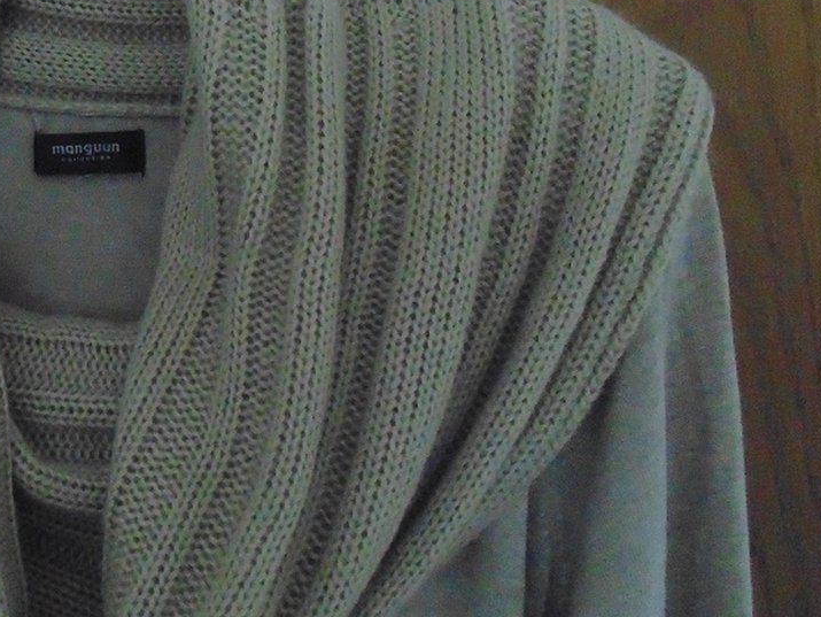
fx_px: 973
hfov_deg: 41.9
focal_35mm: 41
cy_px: 236
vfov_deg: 35.0
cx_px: 75
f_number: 3.1
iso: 800
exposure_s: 1/20
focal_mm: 4
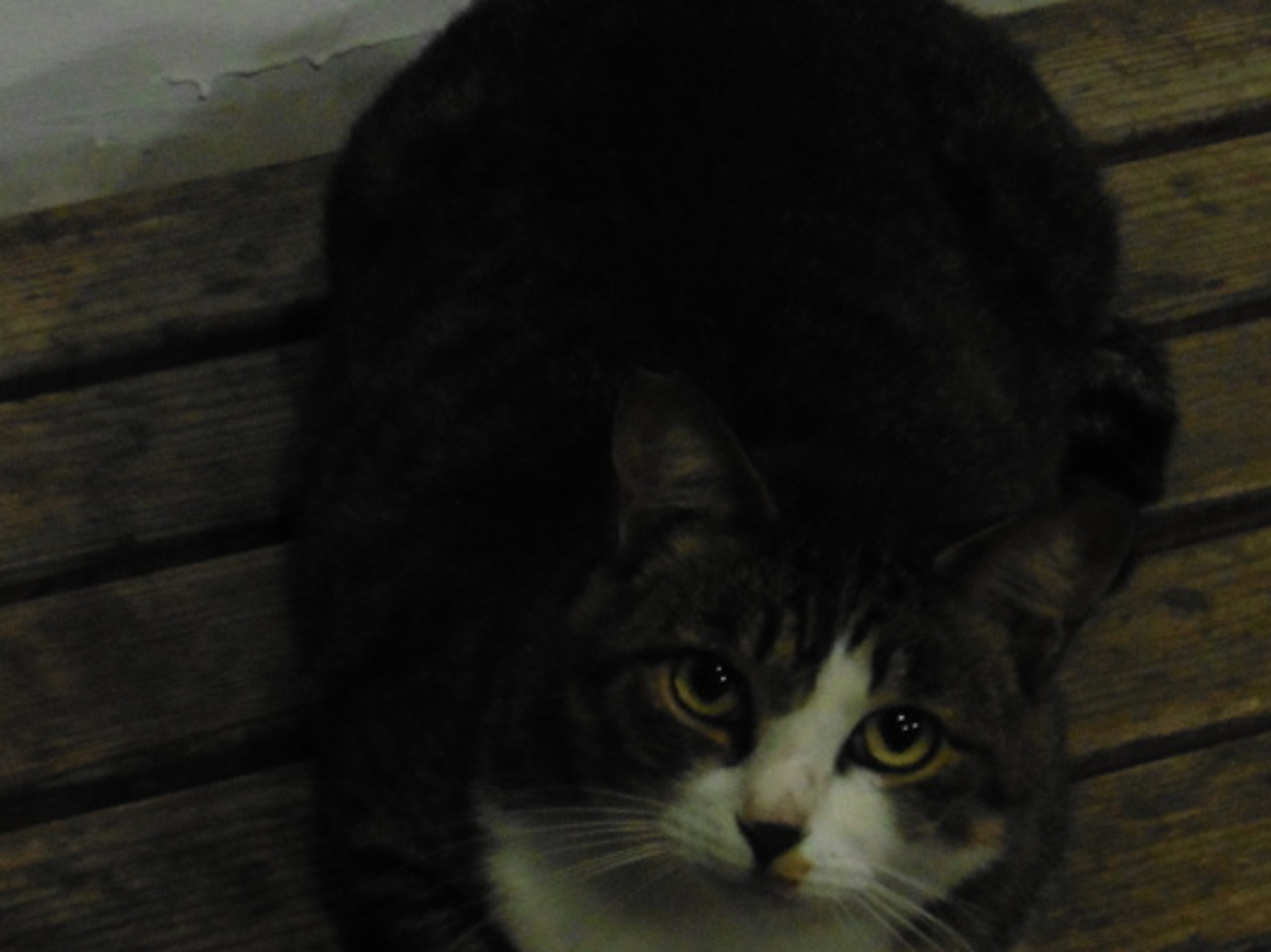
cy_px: 776
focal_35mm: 175
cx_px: 629
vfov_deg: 8.5
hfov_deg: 11.3
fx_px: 6424
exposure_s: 1/8
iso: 800
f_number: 5.2
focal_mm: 16.1
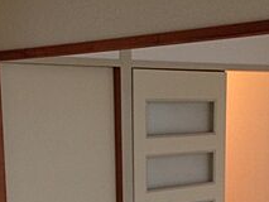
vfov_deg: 14.4
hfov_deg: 19.8
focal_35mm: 99
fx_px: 770
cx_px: 115
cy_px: 251
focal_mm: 4.12
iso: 100
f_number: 2.4
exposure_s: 1/20
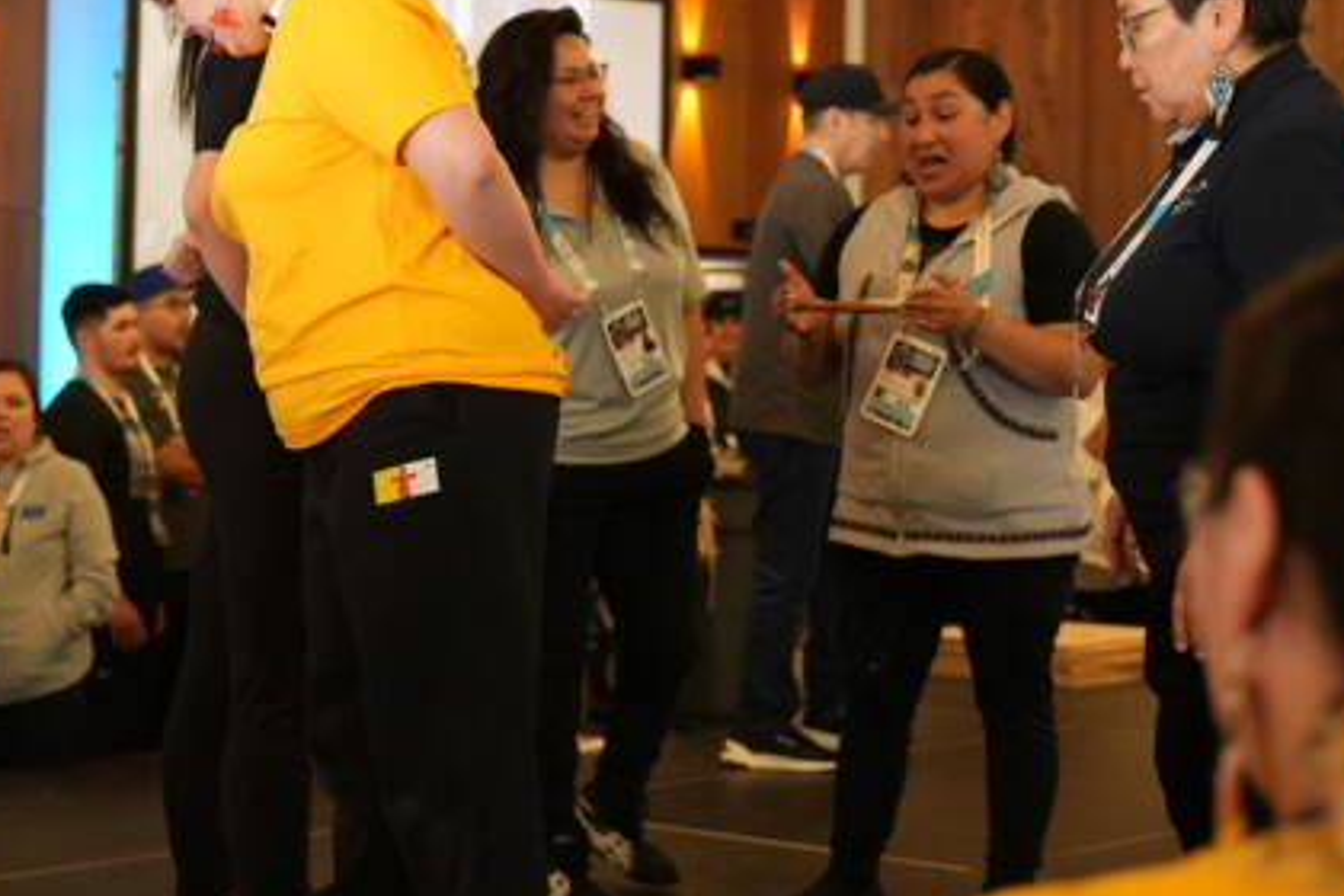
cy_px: 317
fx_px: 2975
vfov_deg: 17.1
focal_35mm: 80
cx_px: 402
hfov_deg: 25.3
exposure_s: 1/125
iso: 1600
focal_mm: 37.8
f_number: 3.2
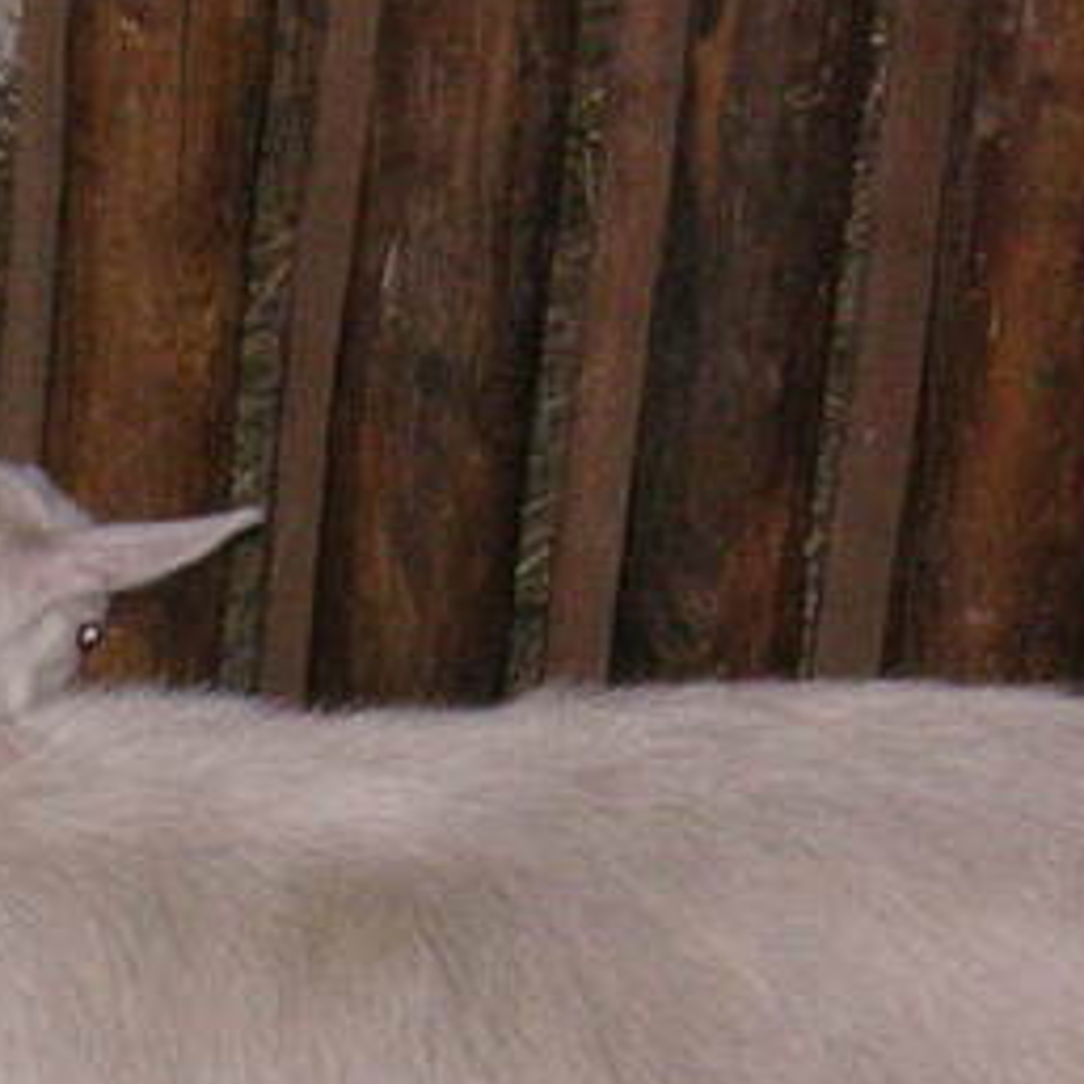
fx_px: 8007
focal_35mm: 226
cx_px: -498
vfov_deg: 7.7
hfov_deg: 7.6
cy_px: 1080
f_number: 4.6
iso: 160
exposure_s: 1/90
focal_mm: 13.6
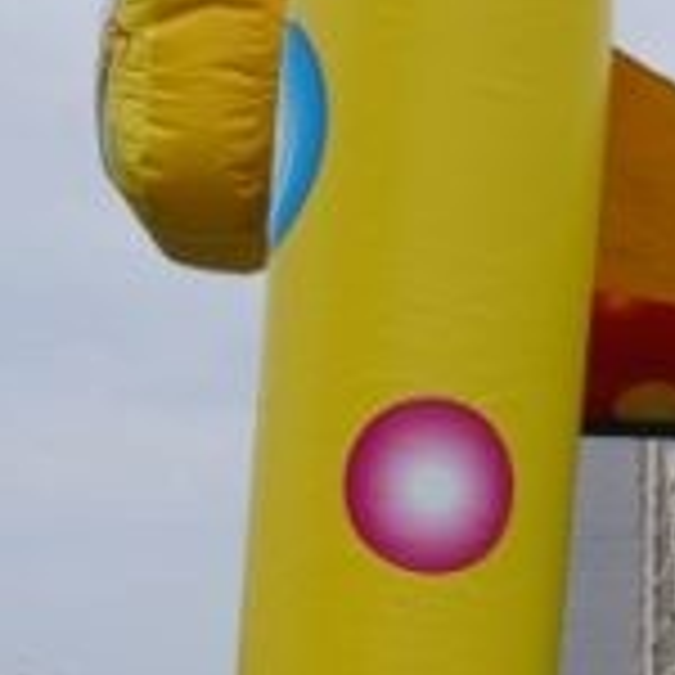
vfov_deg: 12.2
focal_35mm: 139
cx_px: 990
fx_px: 3067
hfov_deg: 12.0
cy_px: 848
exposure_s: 1/320
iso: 100
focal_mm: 16
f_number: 8
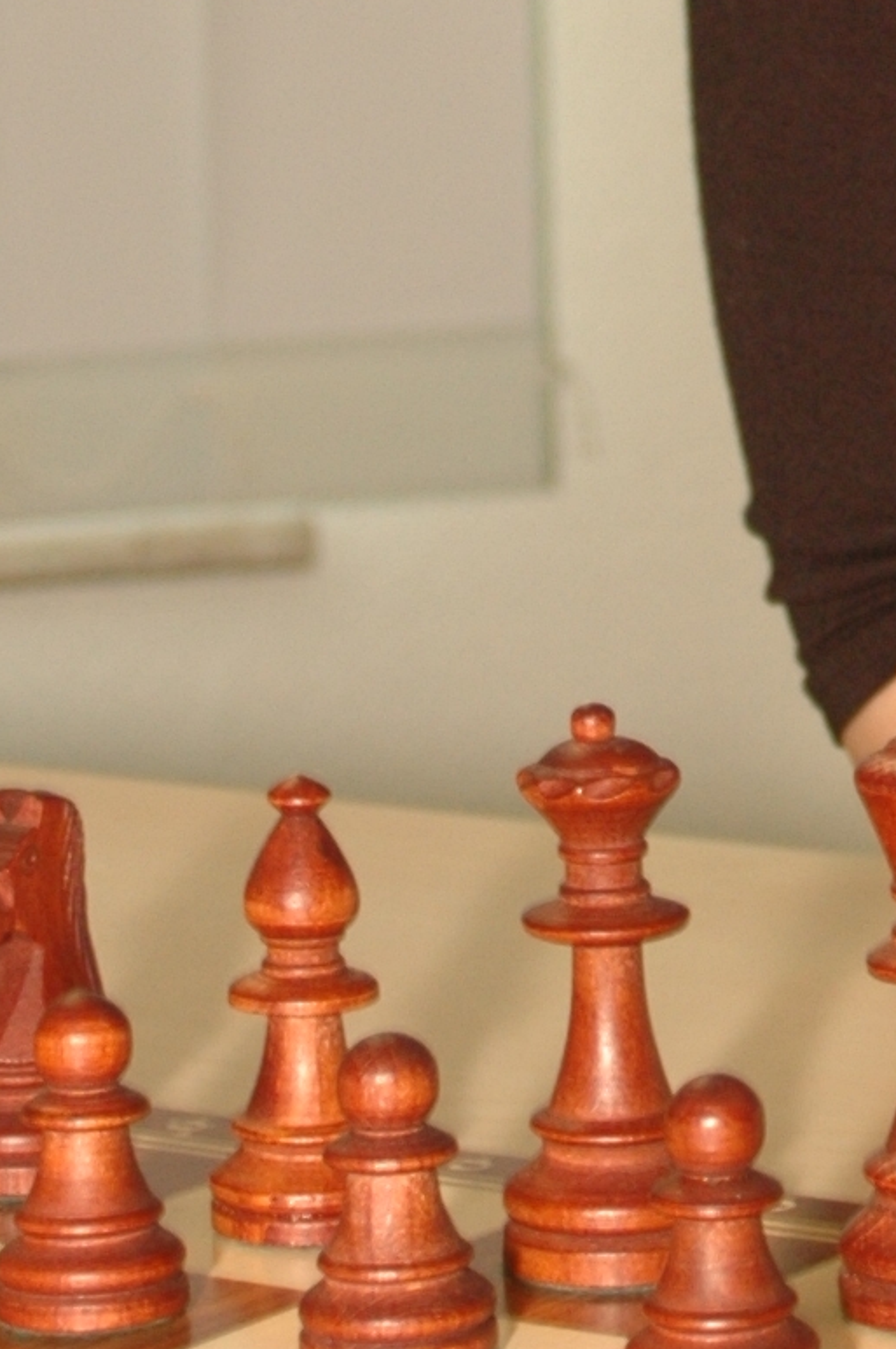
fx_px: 6996
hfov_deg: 7.2
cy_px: -306
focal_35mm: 187
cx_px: 1507
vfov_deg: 10.8
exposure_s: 1/60
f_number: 4.8
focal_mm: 32
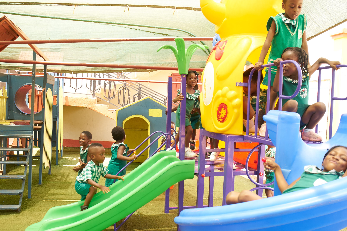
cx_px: 174
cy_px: 116
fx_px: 328
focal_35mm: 34
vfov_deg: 38.9
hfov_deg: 55.8
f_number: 5
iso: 400
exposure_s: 1/160
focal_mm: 23
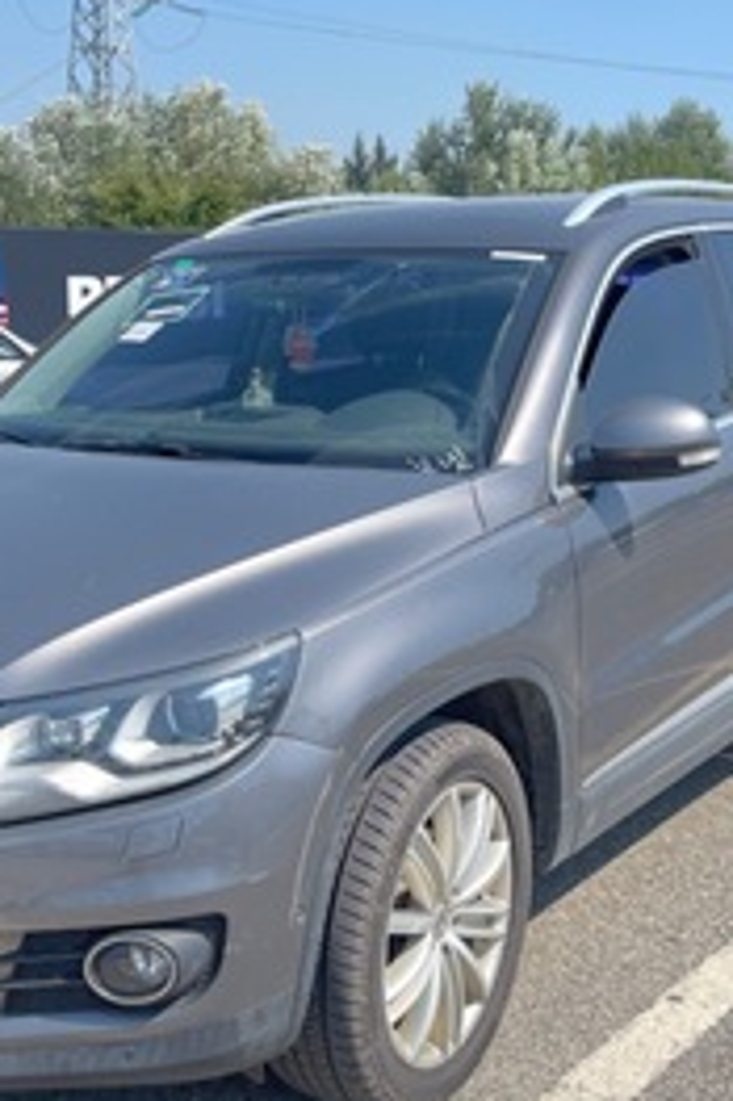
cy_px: 557
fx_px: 1131
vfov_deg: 51.9
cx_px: 285
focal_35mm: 37
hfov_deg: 35.7
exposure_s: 1/1067
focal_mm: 5.1
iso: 50
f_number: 1.6
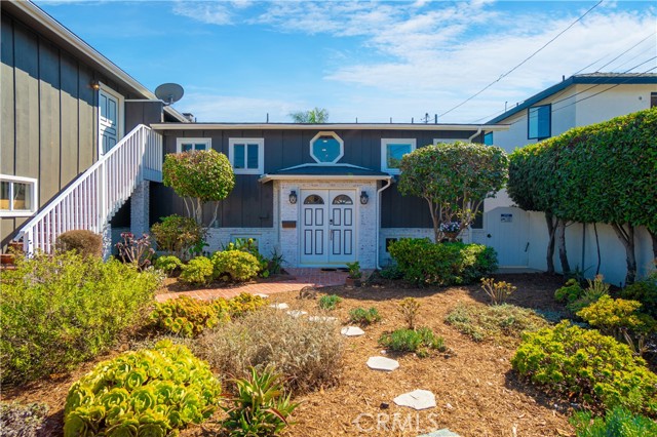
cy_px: 218
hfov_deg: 90.0
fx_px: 328
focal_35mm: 18
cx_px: 328
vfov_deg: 67.3
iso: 100
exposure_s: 1/640
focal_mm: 12
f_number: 4
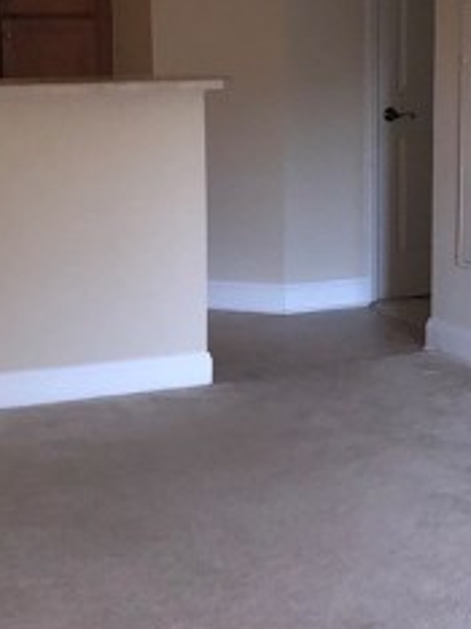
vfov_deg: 21.3
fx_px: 1672
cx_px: 299
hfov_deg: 16.0
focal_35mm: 92
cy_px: 231
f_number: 1.8
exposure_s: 1/120
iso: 40
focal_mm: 3.99
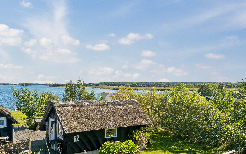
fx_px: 195
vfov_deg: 42.8
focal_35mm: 29
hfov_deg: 62.4
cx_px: 77
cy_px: 88
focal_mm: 18.1
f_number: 7.1
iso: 800
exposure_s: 1/1250
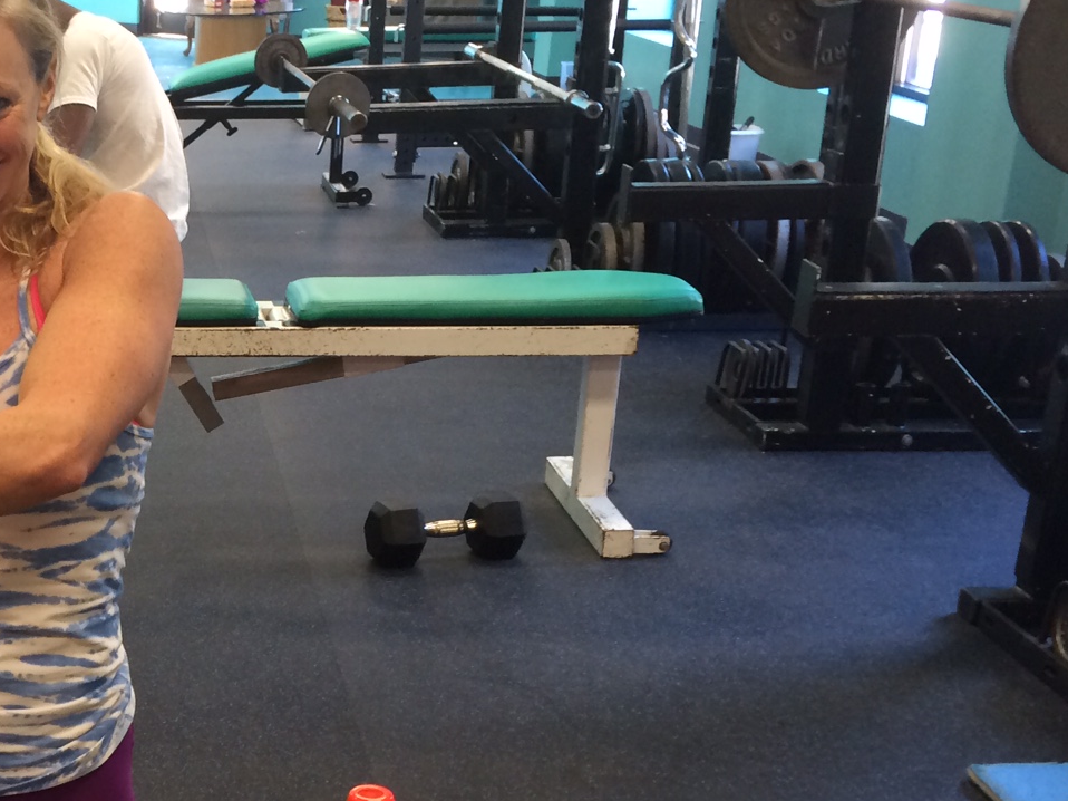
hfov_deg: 28.9
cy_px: 606
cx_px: -43
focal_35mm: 62
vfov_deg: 23.4
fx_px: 1912
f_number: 2.2
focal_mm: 4.15
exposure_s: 1/30
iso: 64
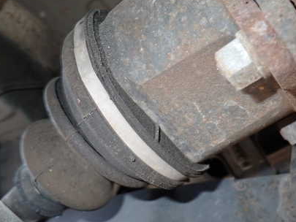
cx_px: 144
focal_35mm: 37
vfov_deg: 38.7
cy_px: 107
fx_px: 316
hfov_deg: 50.1
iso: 200
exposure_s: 1/30
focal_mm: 4.5
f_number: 5.6
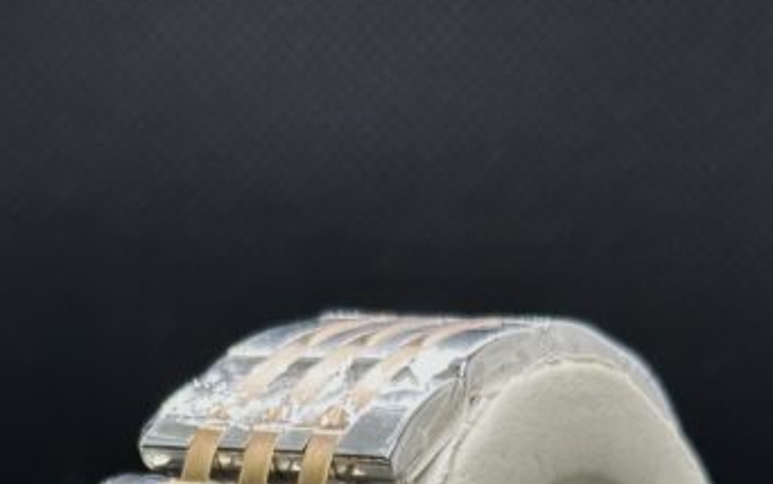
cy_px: 871
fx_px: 2508
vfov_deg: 10.4
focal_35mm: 119
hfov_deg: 17.5
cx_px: 294
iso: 50
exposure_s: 1/100
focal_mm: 6.86
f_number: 1.78
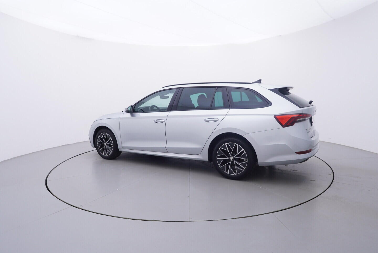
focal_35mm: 22
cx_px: 189
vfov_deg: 56.2
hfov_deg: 77.3
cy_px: 126
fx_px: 236
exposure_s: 1/80
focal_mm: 15
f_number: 5
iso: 200
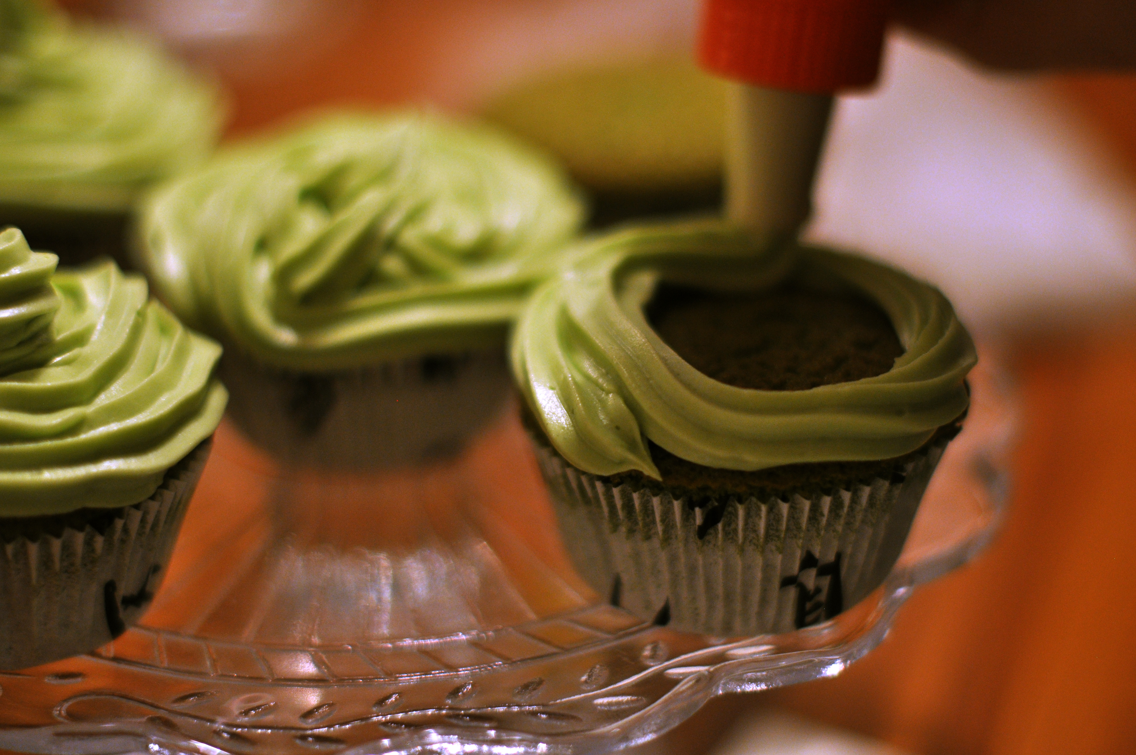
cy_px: 378
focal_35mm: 75
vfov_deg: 18.1
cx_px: 568
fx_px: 2364
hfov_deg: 27.0
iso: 500
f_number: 1.4
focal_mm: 50
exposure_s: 1/100
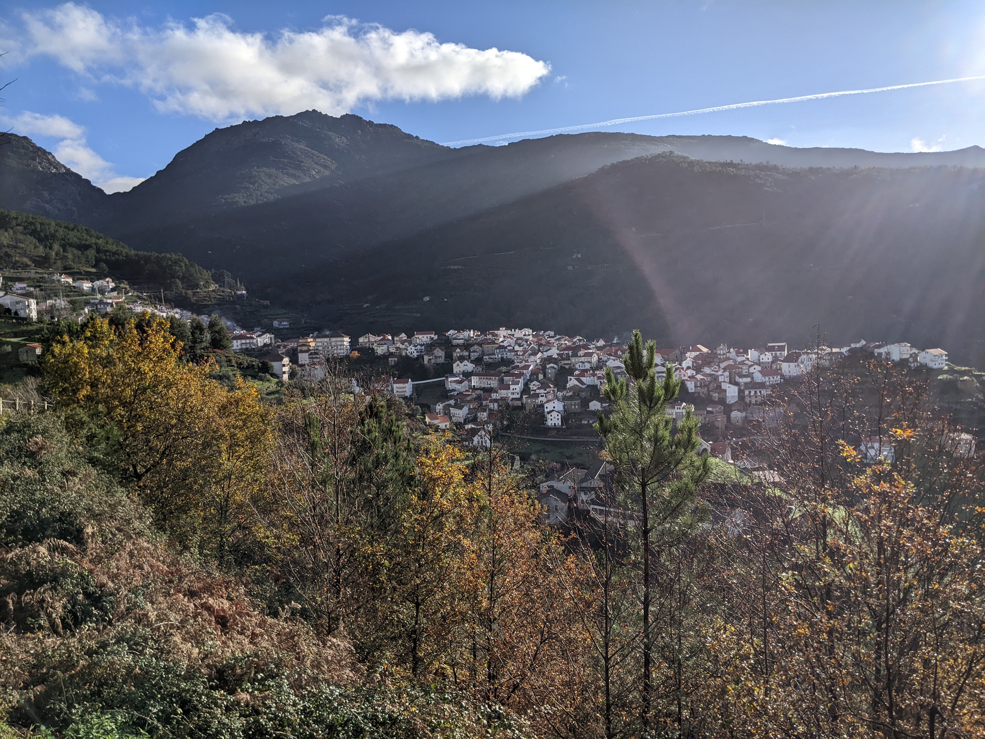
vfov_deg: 51.4
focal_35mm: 27
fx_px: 768
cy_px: 370
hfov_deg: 65.3
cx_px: 492
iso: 51
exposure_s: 1/5882
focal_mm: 4.44
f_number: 1.8
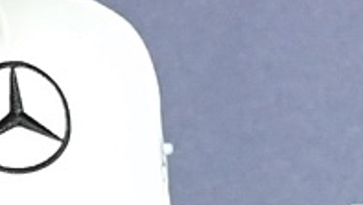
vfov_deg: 0.9
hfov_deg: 1.7
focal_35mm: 1290
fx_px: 12423
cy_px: 615
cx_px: 157
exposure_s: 1/60
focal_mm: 135
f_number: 4.5
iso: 1000
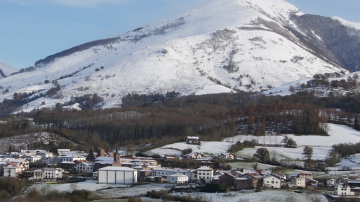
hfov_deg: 21.5
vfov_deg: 12.3
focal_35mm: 98
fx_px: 935
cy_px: 123
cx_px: 68
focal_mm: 35
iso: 200
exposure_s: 1/200
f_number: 13
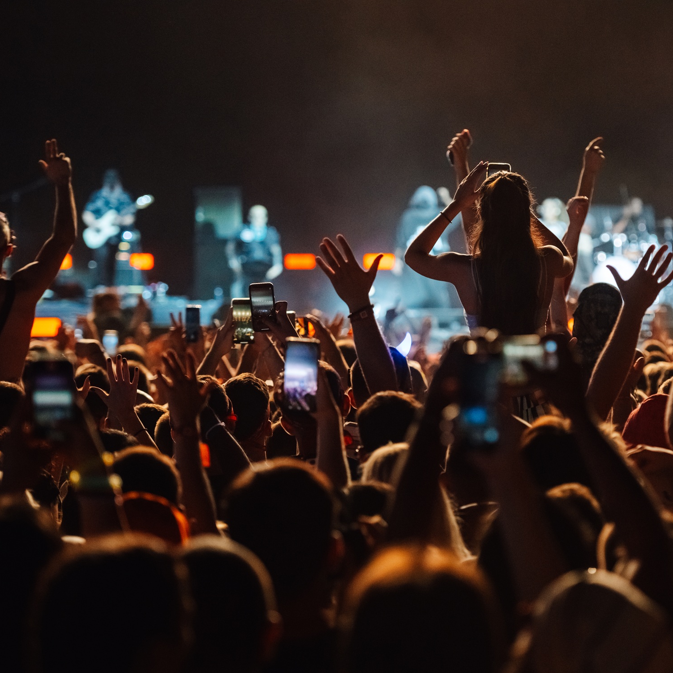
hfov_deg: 12.4
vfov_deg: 12.4
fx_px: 3101
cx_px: 495
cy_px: 337
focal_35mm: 141
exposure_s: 1/320
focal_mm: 110
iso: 1600
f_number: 2.8
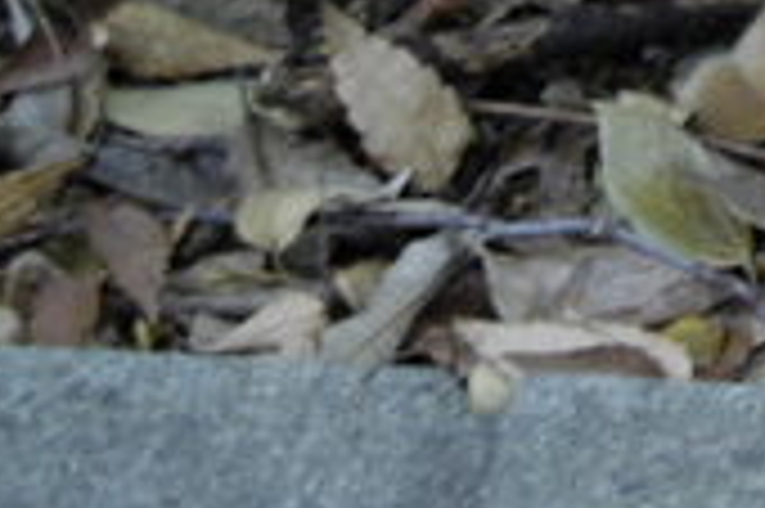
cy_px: -429
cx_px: 1188
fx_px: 4076
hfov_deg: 10.3
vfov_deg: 6.9
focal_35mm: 192
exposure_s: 1/40
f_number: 4.5
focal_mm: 34
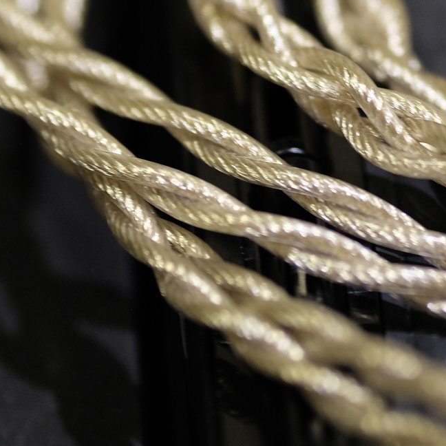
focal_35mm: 408
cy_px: 99
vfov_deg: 4.3
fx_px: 5947
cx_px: 392
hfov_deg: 4.3
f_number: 2
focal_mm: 90
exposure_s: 1/40
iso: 800
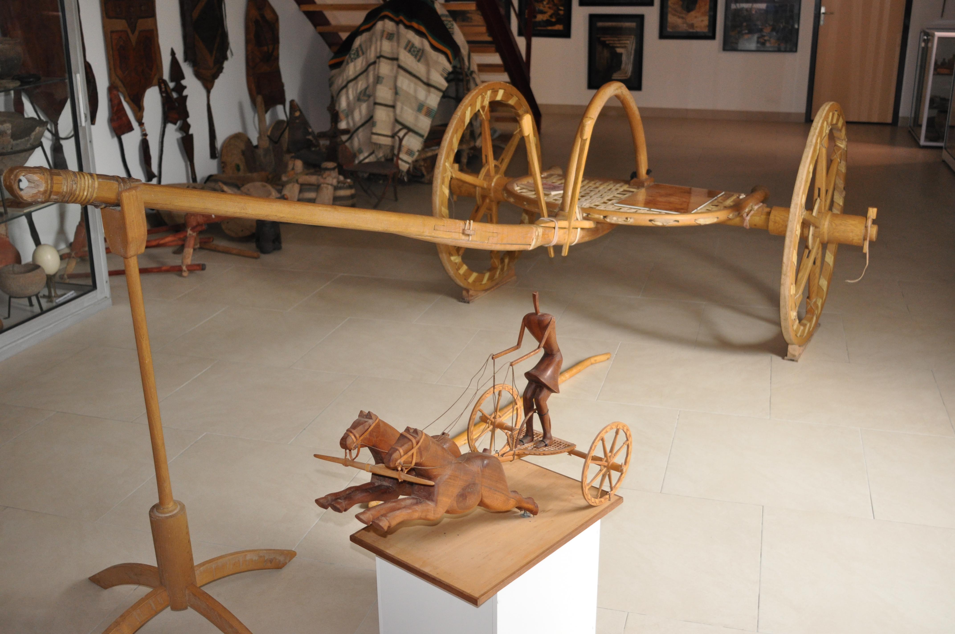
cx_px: 478
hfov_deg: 53.2
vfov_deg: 36.8
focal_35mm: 36
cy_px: 317
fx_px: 954
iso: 800
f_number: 2.8
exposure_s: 1/60
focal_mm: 24
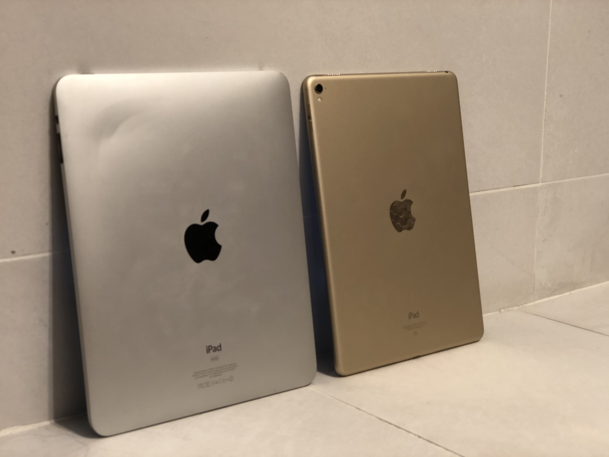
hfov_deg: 33.8
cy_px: 228
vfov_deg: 25.7
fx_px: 1003
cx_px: 304
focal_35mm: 57
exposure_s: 1/33
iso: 100
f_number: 2.8
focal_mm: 6.6
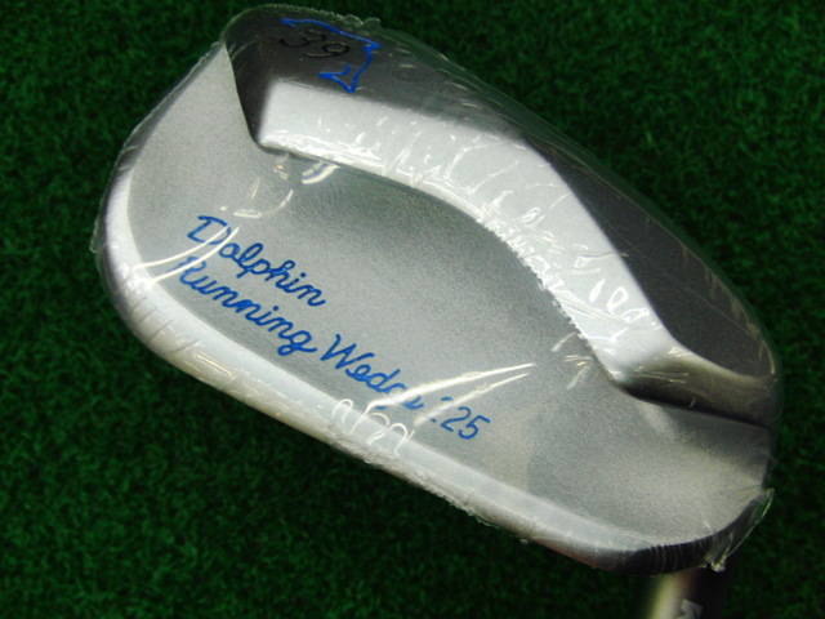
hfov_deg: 50.1
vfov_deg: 38.7
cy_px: 310
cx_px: 412
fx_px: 882
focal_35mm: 37
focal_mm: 6.42
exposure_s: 1/80
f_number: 3.6
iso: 200
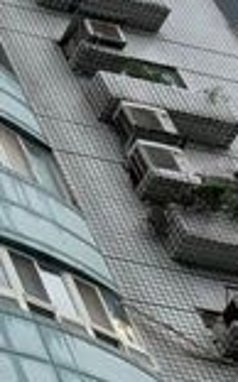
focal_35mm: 170
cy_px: 15
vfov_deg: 12.2
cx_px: -471
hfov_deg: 6.9
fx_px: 1771
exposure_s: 1/1427
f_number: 1.8
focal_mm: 4.25
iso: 25
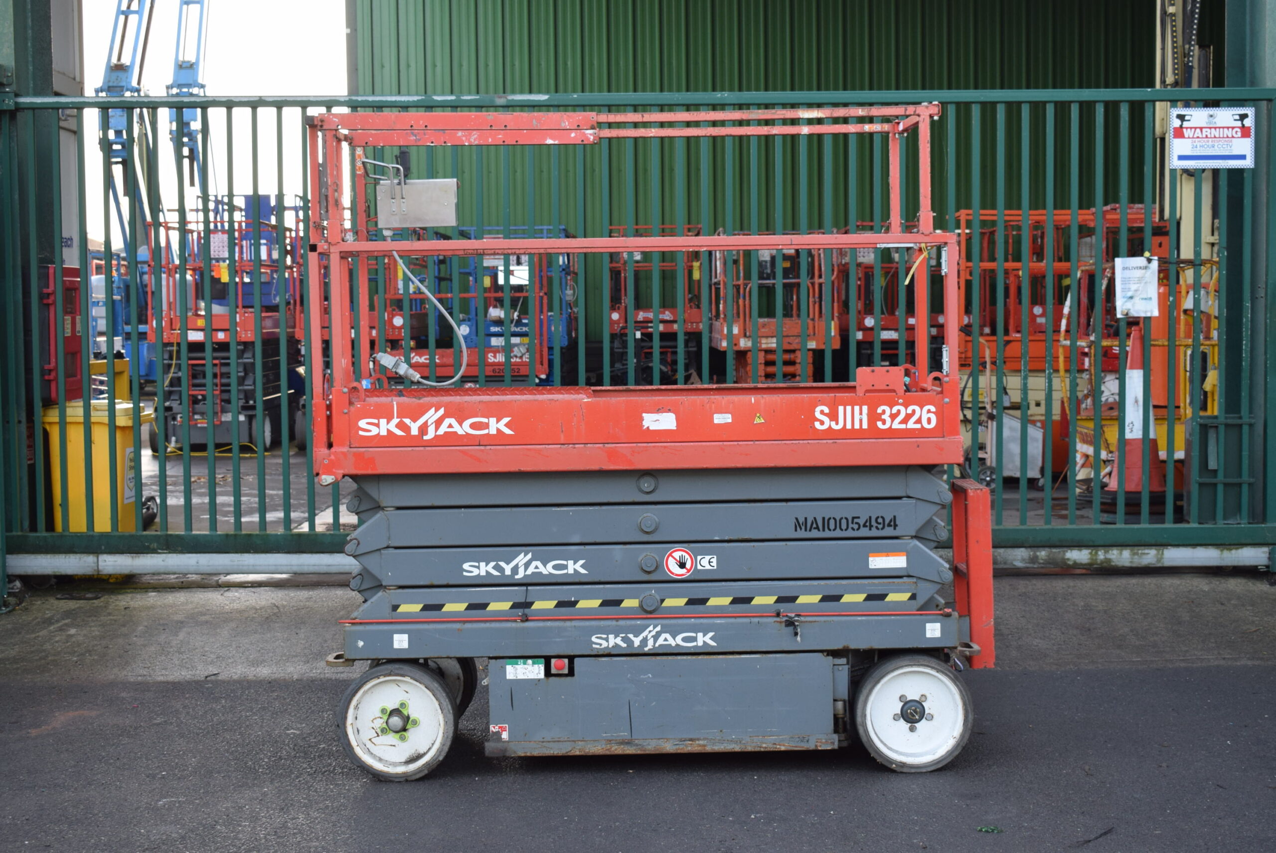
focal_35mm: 54
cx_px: 638
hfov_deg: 36.8
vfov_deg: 25.1
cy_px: 426
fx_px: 1915
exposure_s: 1/160
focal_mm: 36
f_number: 6.3
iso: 400
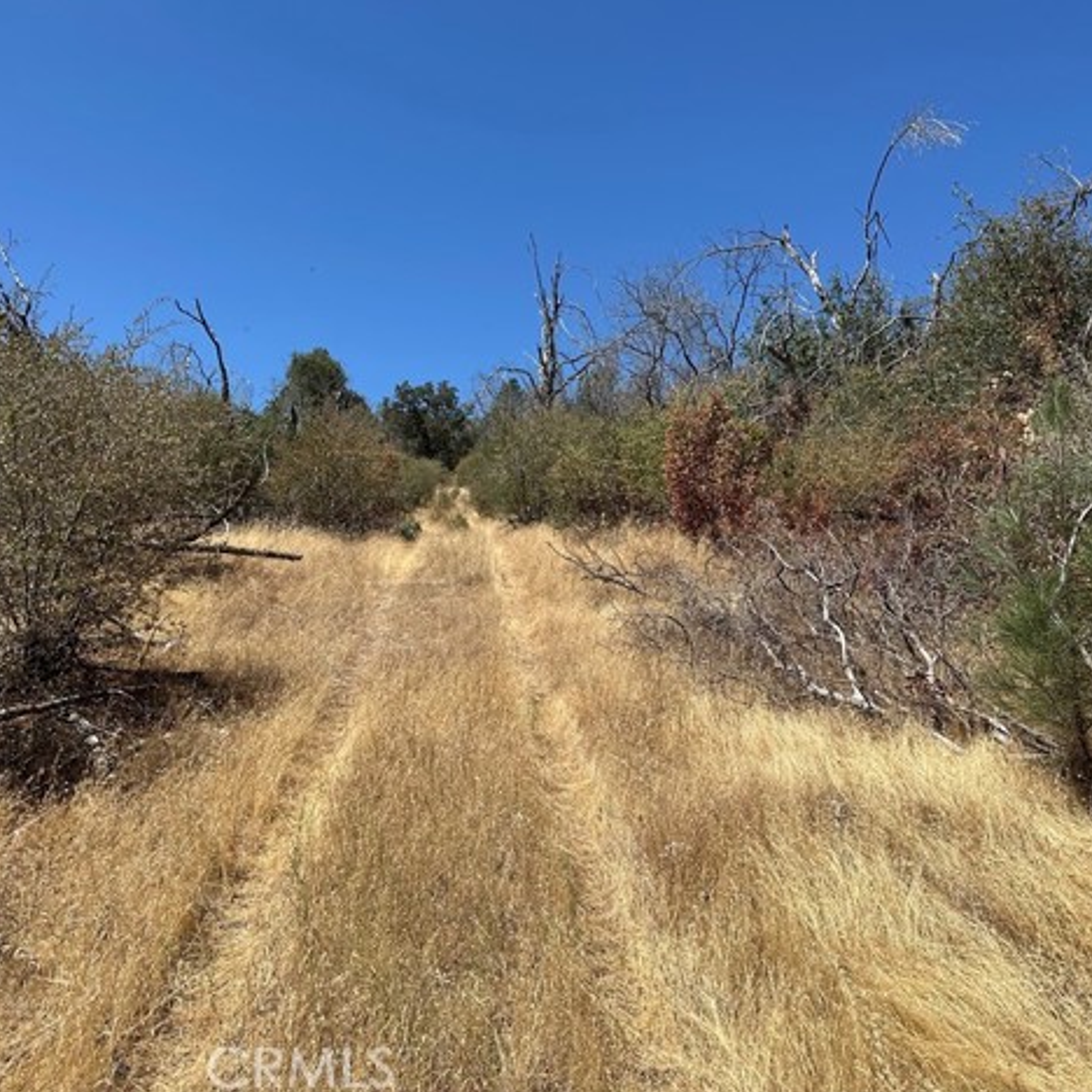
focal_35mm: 29
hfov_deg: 55.6
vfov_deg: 55.6
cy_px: 541
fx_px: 1035
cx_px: 553
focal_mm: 6.86
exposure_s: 1/5263
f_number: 1.78
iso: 80
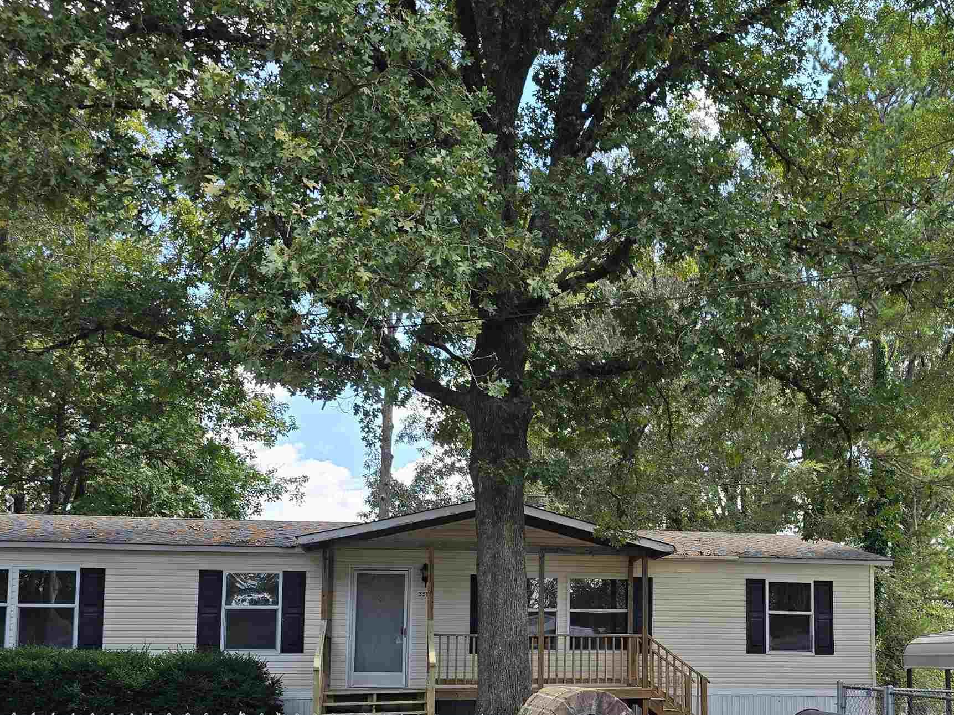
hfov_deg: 44.9
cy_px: 564
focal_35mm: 41
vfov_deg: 34.2
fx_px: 1130
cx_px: 656
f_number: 1.7
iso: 12
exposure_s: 1/219
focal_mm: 6.3
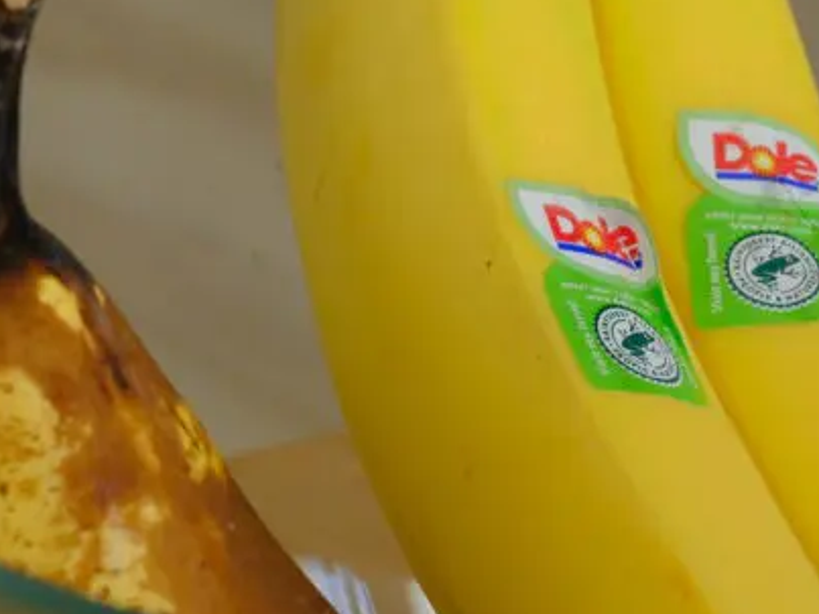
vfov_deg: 9.3
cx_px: 606
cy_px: 302
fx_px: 3761
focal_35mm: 159
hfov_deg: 12.4
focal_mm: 43.2
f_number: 8
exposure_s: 1/125
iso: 800
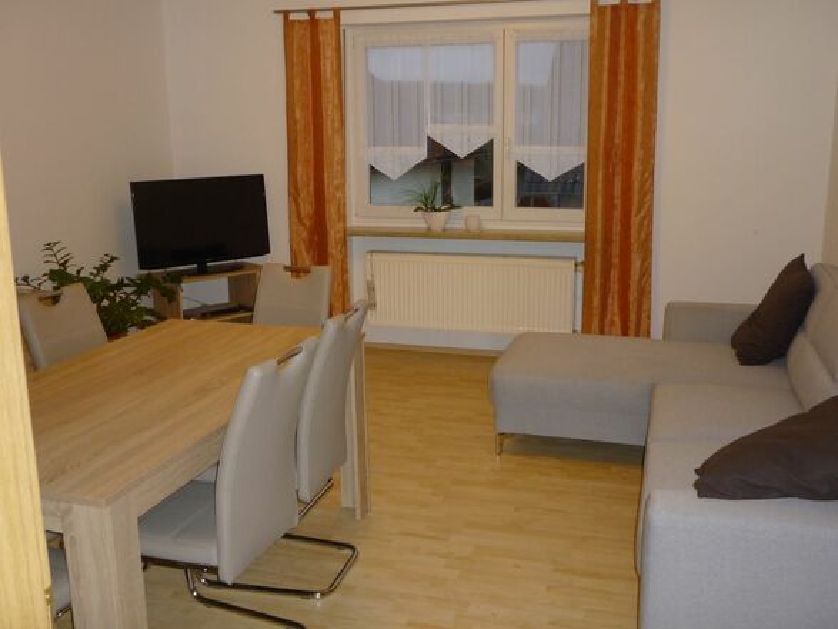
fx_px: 799
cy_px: 314
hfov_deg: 55.4
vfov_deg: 42.9
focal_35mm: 33
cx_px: 419
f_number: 2.8
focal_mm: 5.5
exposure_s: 1/30
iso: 160
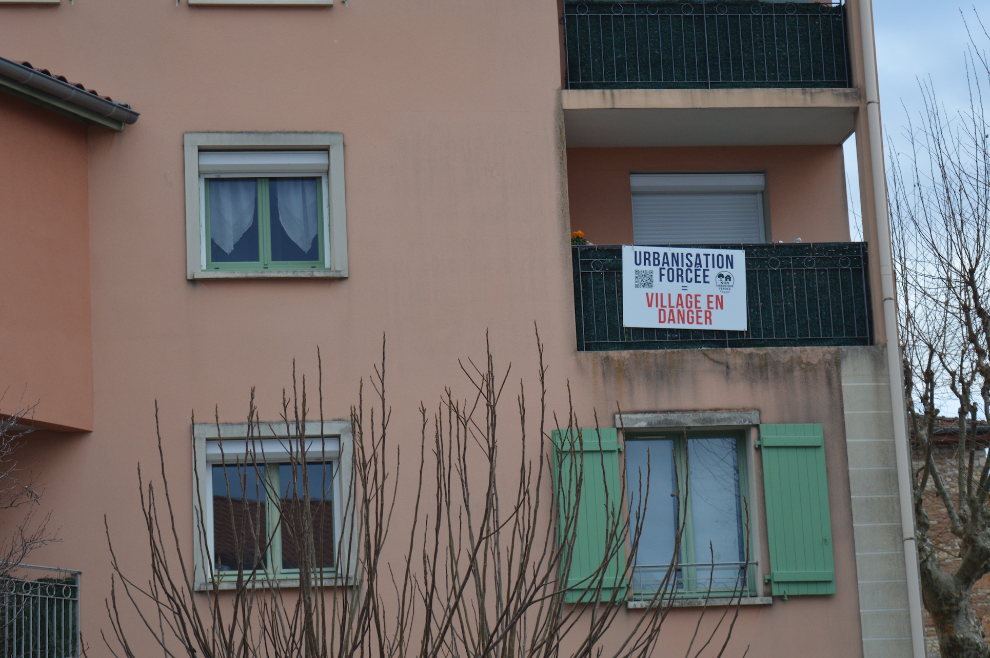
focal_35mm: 88
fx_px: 2405
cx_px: 511
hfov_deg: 23.3
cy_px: 322
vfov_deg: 15.6
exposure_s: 1/125
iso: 400
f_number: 5.6
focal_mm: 55
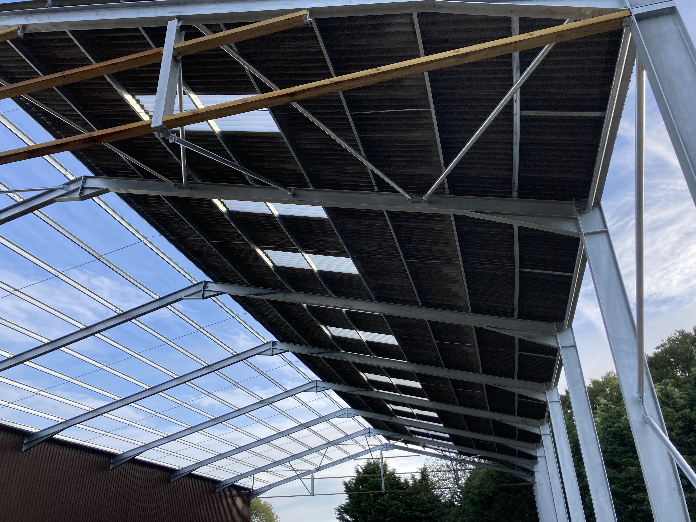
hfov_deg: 63.4
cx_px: 348
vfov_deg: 49.7
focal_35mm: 28
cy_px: 261
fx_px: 563
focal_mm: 3.99
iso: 20
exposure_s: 1/704
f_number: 1.8
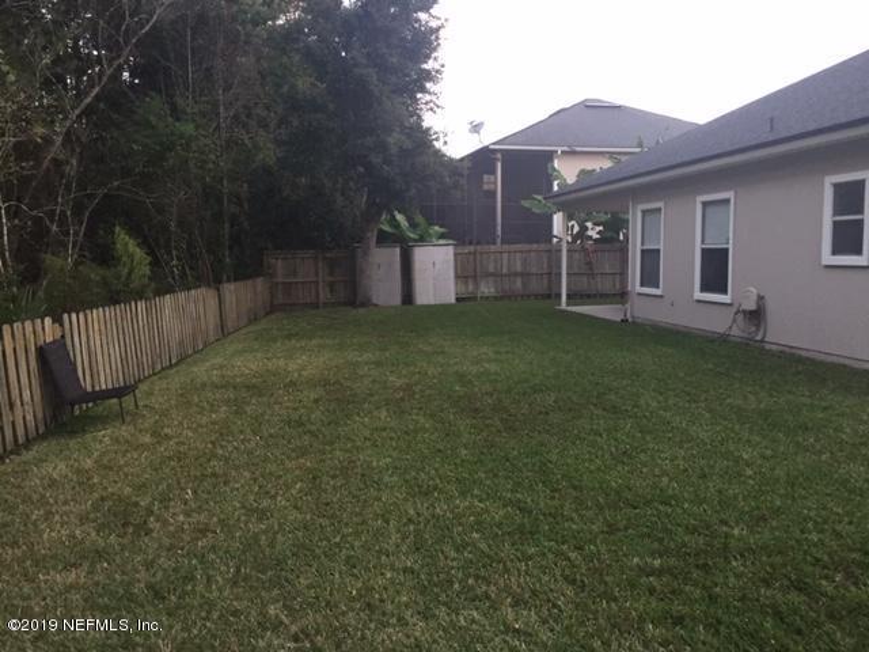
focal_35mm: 29
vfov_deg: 48.2
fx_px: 728
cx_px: 434
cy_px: 326
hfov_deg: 61.7
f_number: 2.2
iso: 100
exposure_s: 1/30
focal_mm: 4.15
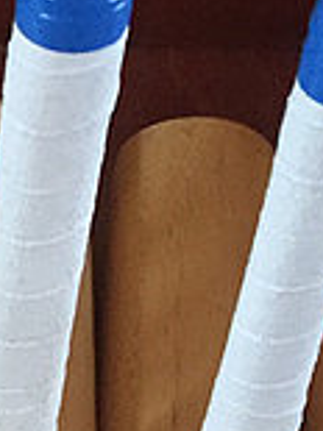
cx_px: -323
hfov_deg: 10.8
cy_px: 549
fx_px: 1557
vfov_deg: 15.1
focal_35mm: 125
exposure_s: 1/17
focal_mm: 4.15
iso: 250
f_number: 2.2
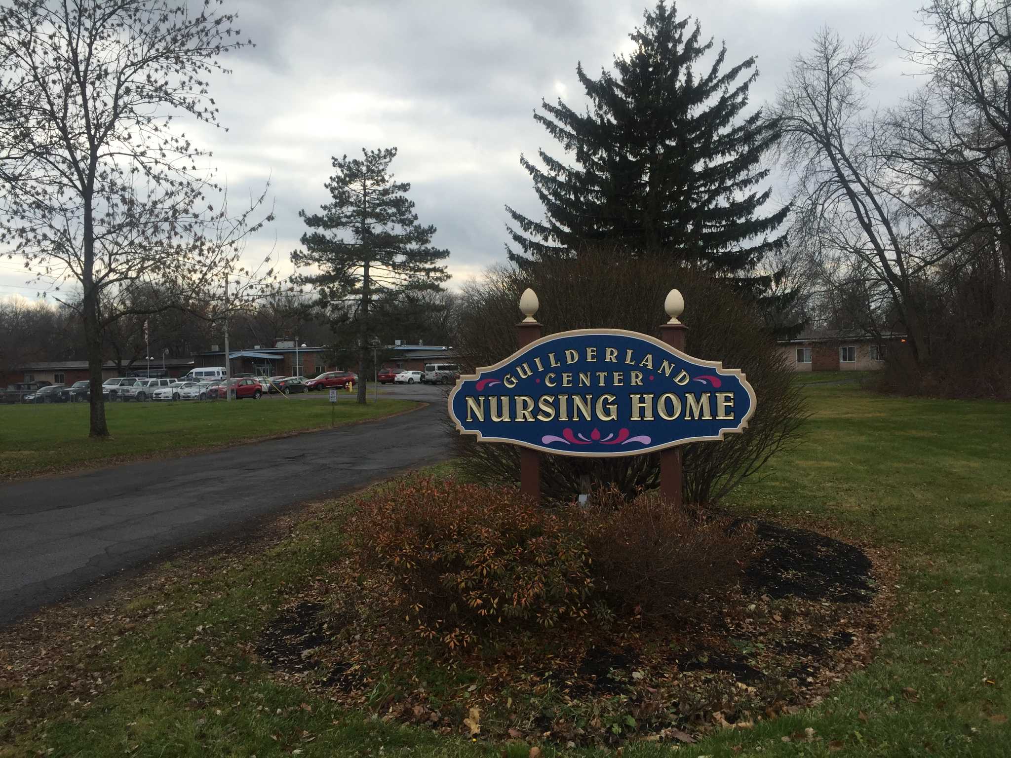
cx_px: 506
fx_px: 847
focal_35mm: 29
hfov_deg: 61.7
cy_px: 379
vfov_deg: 48.2
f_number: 2.2
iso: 32
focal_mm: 4.2
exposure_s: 1/732
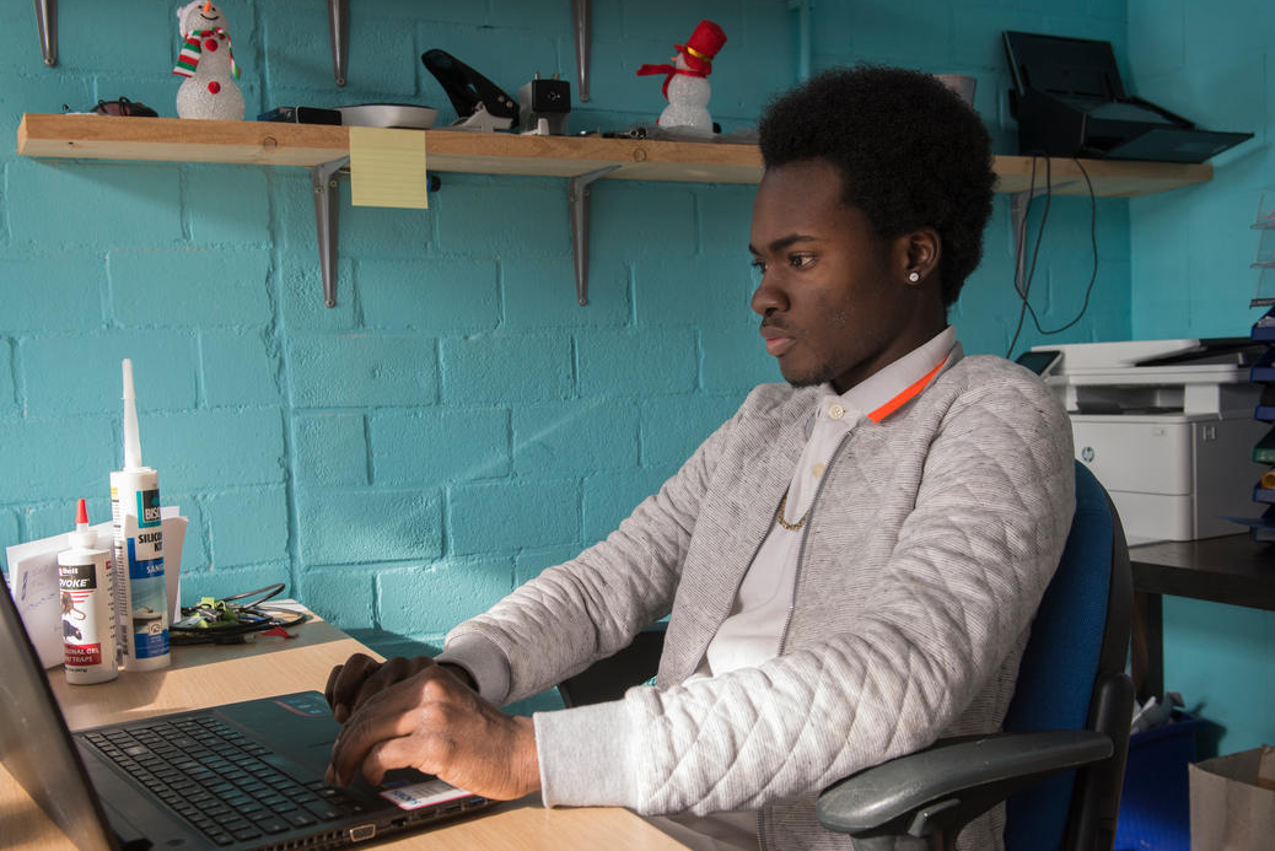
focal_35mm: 37
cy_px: 467
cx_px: 639
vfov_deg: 35.9
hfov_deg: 51.9
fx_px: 1311
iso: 640
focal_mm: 32
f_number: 6.3
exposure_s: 1/160
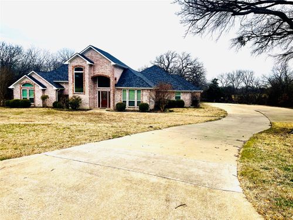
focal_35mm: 25
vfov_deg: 54.9
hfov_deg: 69.4
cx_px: 146
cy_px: 110
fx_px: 212
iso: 32
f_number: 1.6
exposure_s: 1/831
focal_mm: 5.1
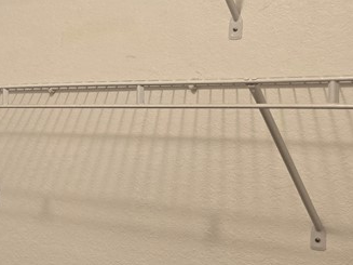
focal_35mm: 72
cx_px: -178
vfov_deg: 20.4
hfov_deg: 22.2
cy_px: 155
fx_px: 734
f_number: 1.7
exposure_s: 1/120
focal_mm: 6.3
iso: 250
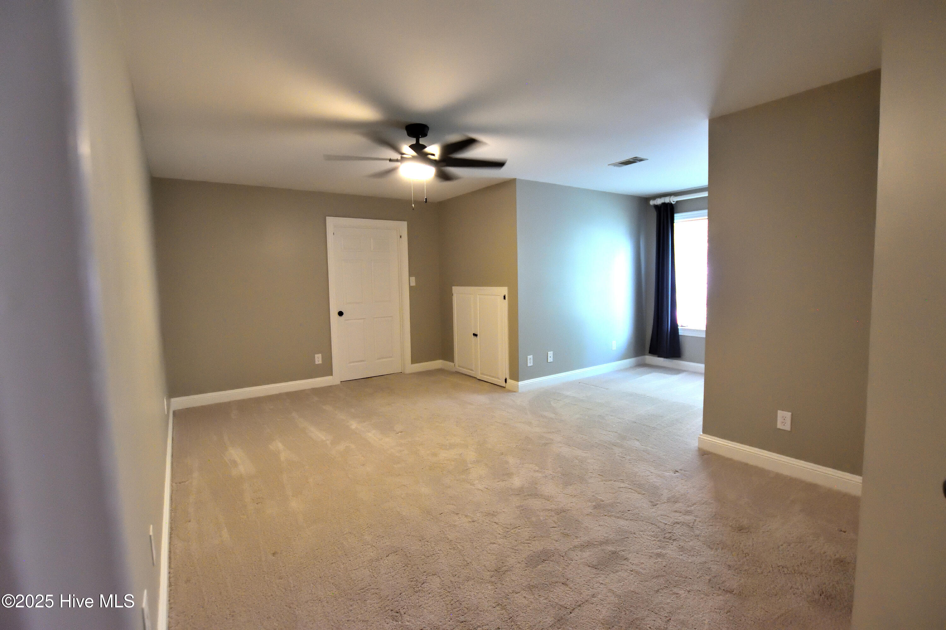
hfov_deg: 95.0
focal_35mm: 16
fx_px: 434
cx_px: 473
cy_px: 315
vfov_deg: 72.1
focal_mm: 11
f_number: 3.5
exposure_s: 1/60
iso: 2000
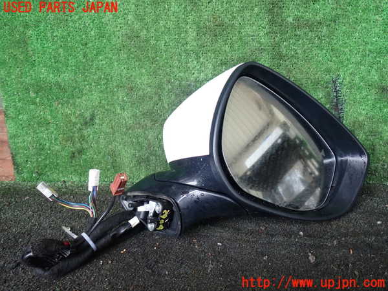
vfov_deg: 46.8
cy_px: 146
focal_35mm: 30
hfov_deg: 60.0
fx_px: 336
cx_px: 194
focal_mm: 5.4
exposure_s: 1/30
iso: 200
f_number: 2.3
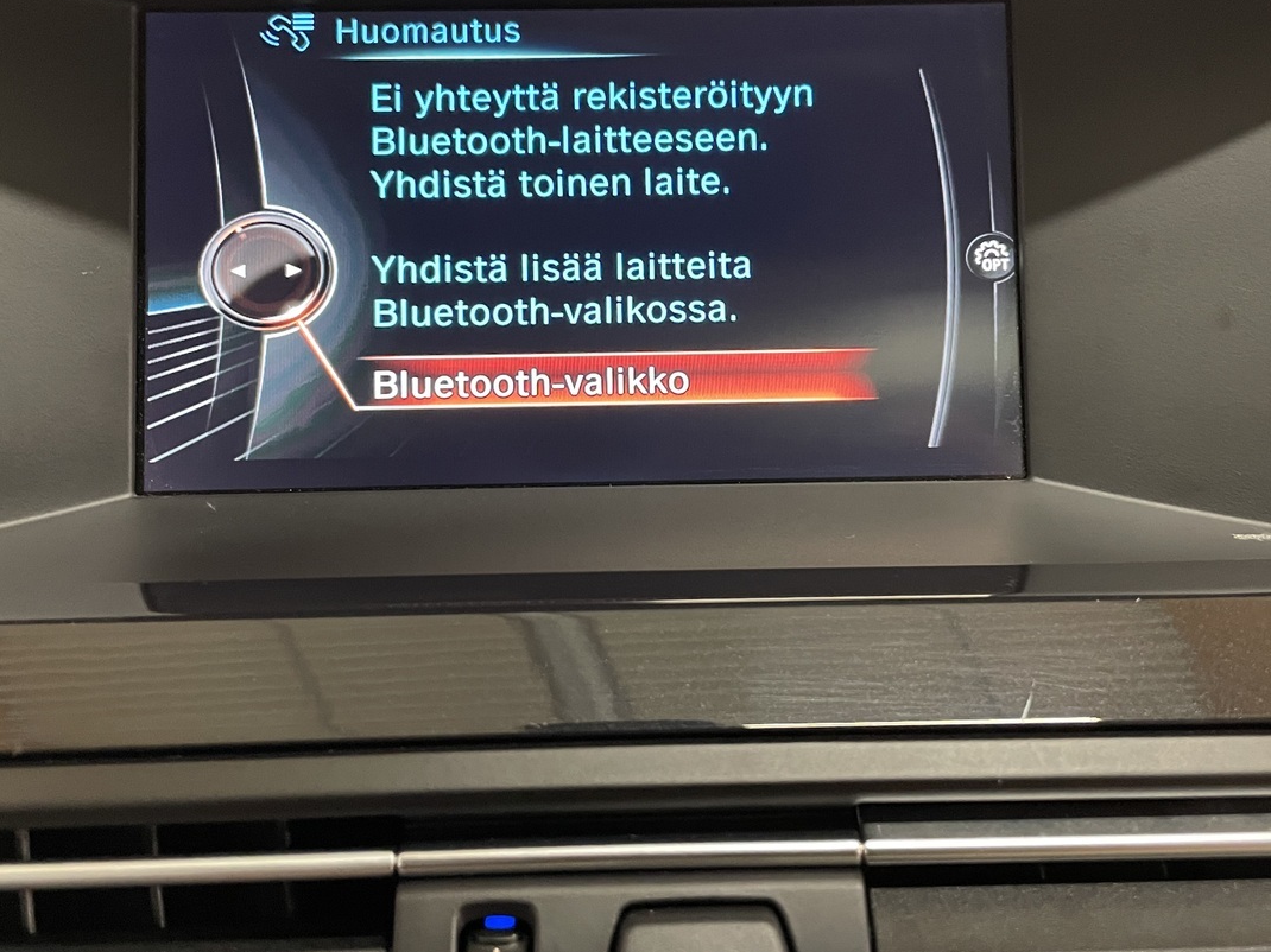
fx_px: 1285
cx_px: 645
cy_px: 414
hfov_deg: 52.6
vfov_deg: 40.6
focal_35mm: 35
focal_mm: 4.2
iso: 500
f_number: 1.6
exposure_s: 1/26
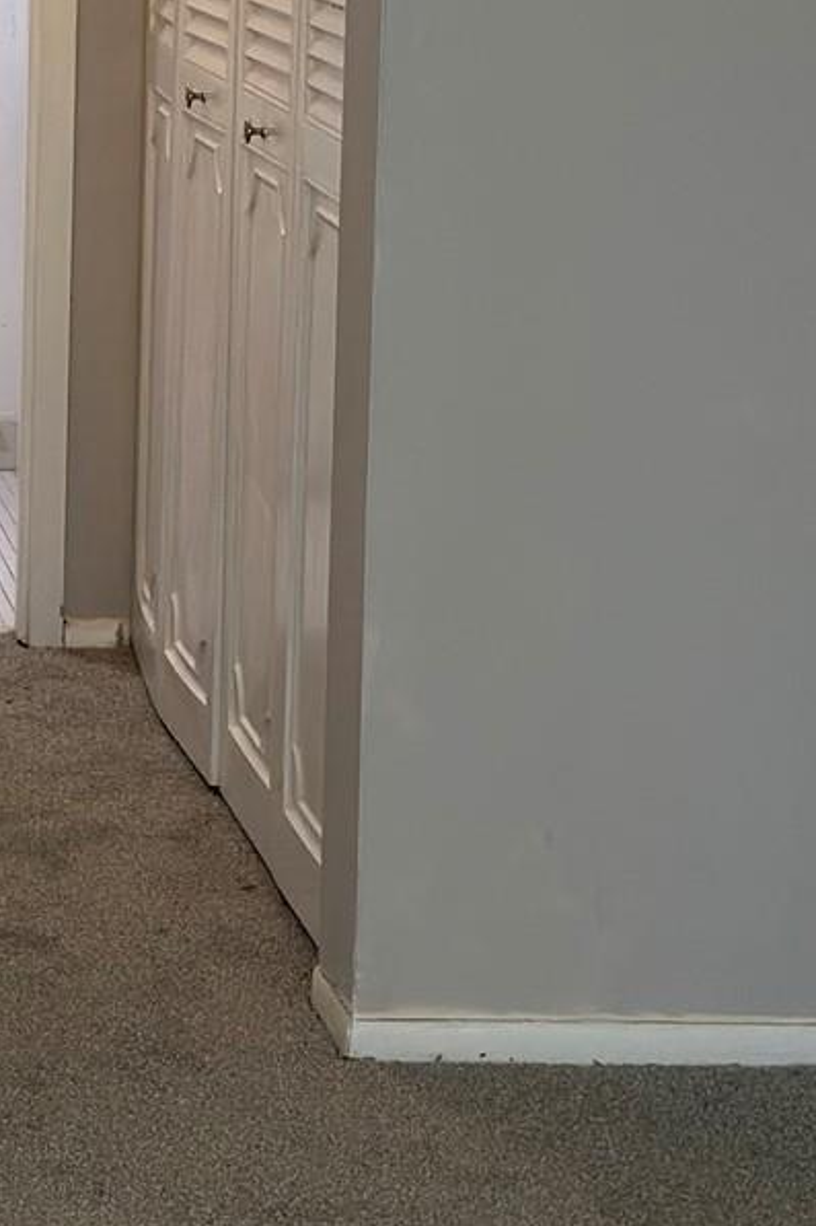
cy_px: 146
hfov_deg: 9.9
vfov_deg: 15.2
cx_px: -430
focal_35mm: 134
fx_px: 4558
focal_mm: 6.86
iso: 160
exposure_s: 1/120
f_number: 1.78
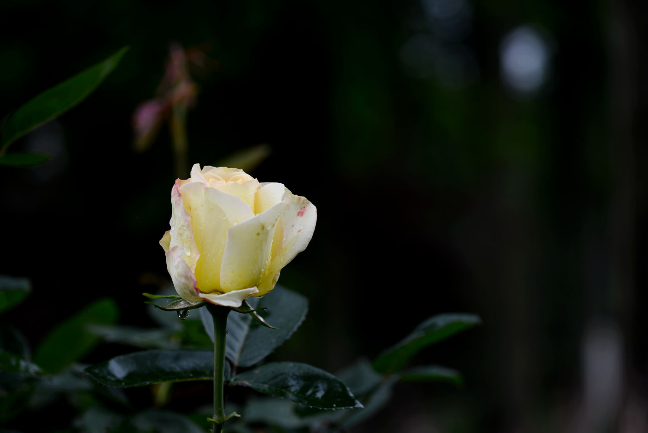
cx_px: 324
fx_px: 1890
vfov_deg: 13.0
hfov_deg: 19.5
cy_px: 216
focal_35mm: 105
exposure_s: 1/250
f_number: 5
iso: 160
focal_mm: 105
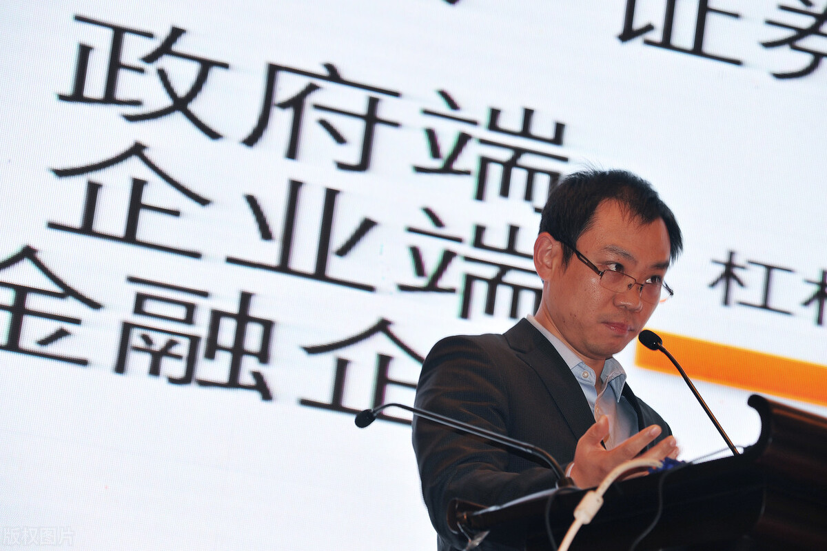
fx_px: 3100
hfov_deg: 15.2
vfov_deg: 10.2
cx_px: 414
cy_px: 276
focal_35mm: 135
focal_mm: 135
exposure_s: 1/40
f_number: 6.3
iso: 500
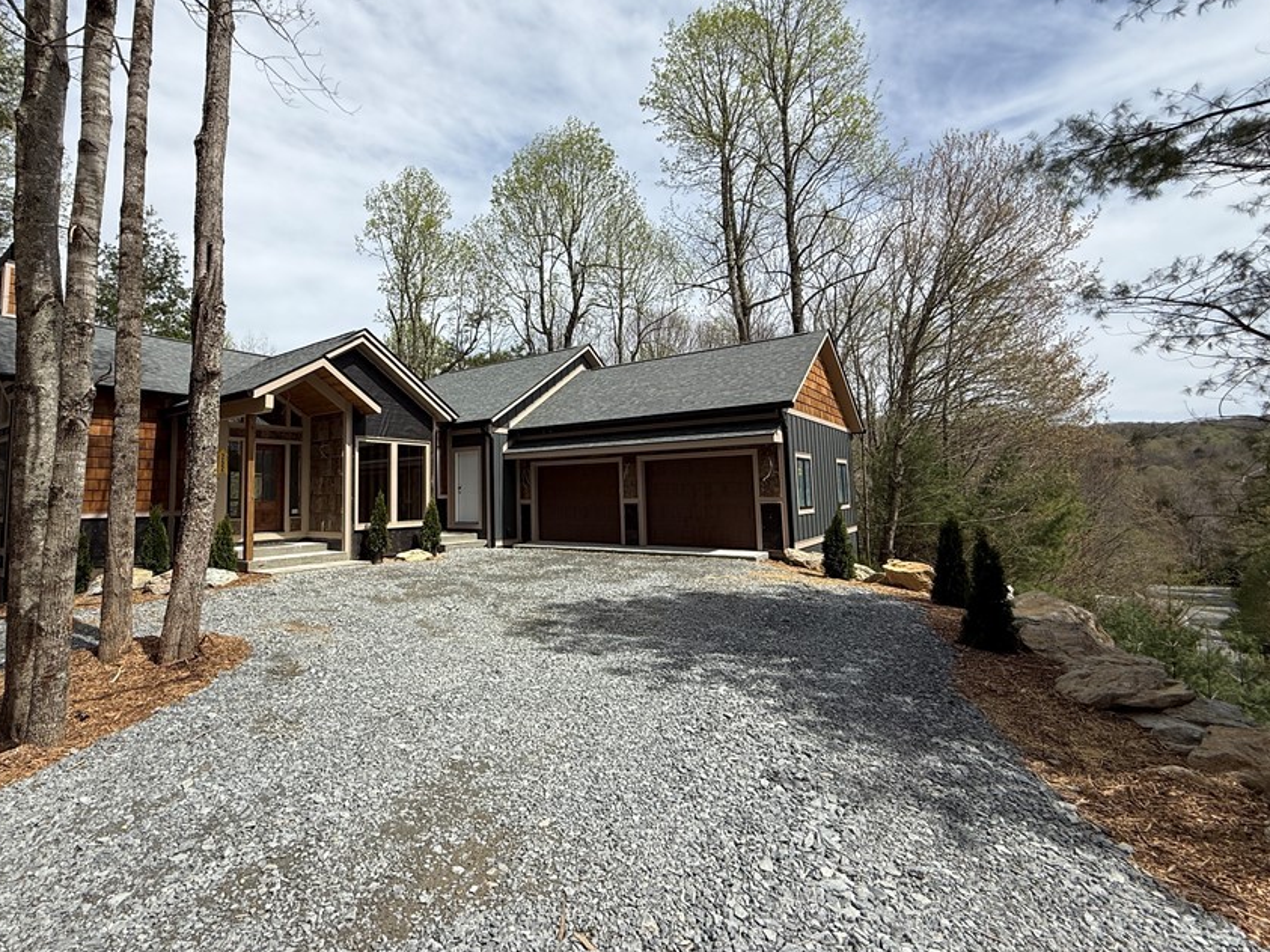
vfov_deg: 74.6
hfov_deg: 89.9
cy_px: 434
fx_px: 624
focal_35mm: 17
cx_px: 508
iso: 50
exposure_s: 1/2717
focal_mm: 2.22
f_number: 2.2
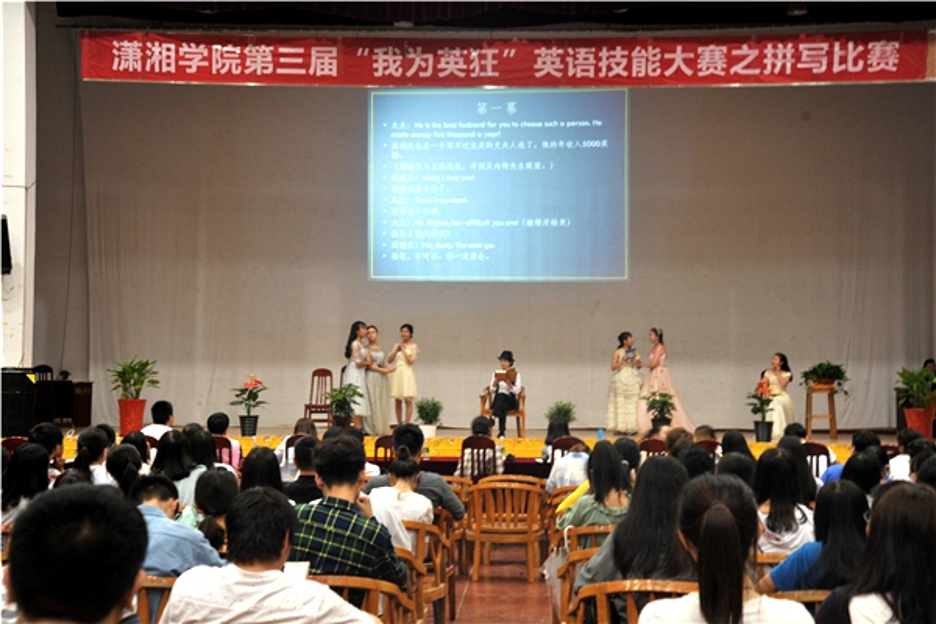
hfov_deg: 34.5
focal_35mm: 58
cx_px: 468
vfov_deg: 23.4
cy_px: 312
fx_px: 1508
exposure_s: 1/4
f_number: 5.6
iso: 800
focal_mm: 58
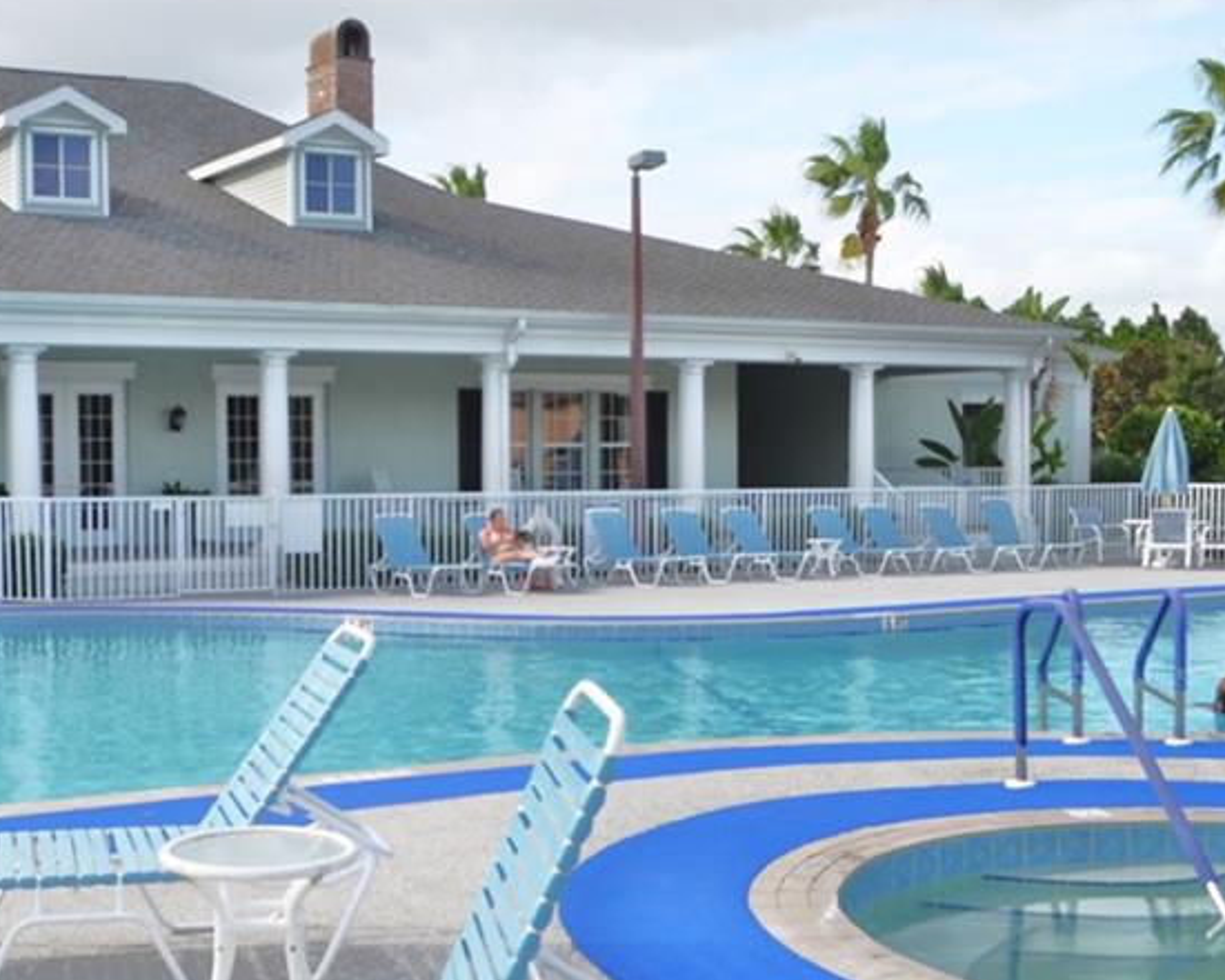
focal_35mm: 47
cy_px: 559
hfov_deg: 38.3
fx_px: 1704
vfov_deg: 32.0
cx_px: 269
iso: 140
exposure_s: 1/250
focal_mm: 18
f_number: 8
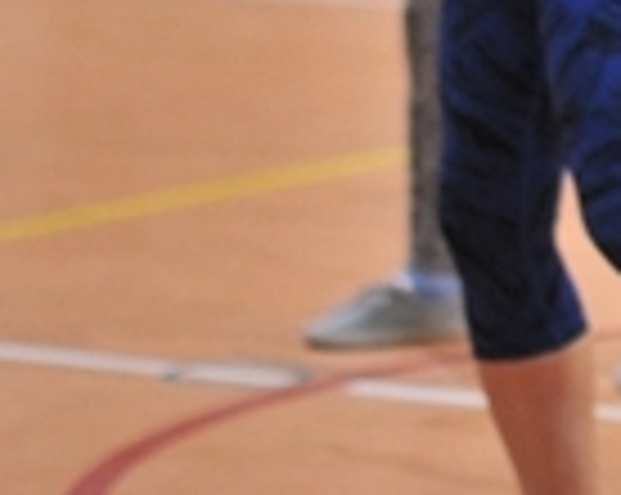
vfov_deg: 4.2
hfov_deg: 5.3
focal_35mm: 362
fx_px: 6644
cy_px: -425
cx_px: 1156
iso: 500
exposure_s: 1/320
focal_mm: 50
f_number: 1.8
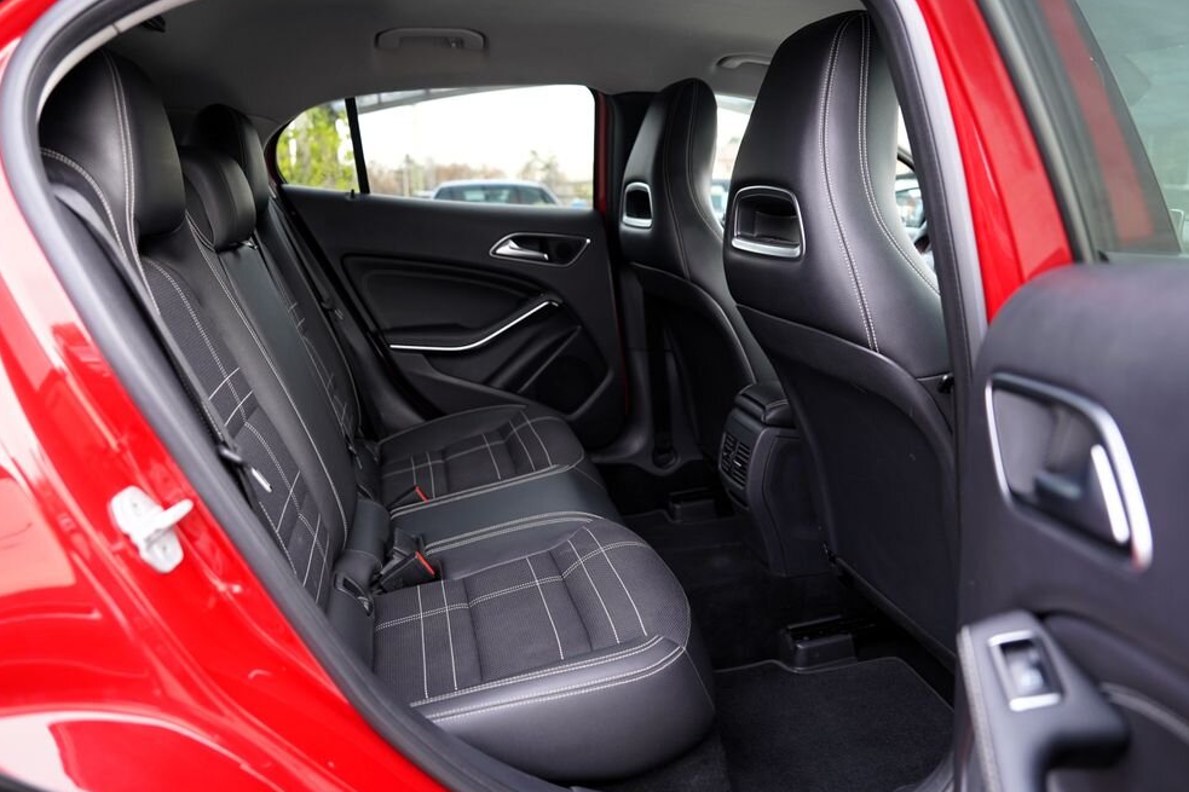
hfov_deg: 71.5
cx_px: 587
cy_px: 402
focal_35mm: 25
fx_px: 826
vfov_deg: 51.3
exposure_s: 1/30
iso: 640
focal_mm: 24
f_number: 2.8
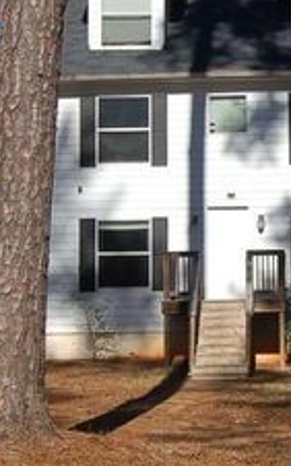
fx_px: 1118
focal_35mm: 88
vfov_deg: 23.6
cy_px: 226
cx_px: 357
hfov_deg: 14.3
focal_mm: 26
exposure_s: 1/400
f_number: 10
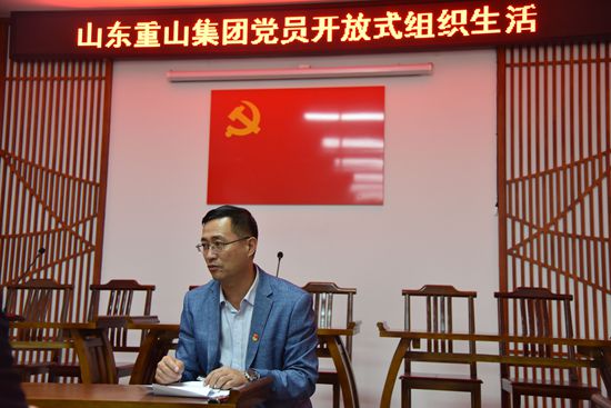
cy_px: 204
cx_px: 306
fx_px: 781
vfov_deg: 29.3
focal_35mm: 46
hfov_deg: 42.7
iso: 1800
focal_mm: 46
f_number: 4
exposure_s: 1/60
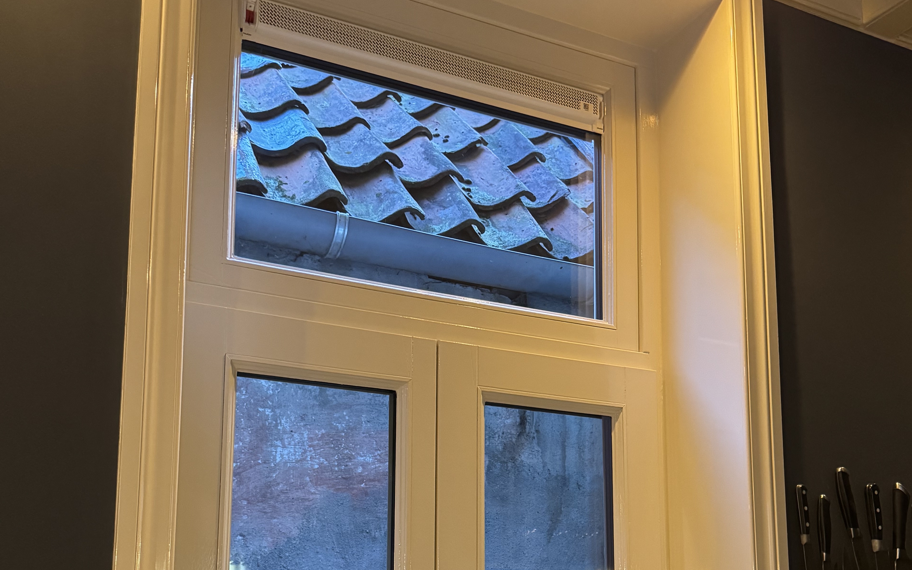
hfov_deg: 51.5
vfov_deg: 32.3
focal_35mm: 38
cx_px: 448
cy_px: 487
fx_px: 944
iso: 800
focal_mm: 6.76
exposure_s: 1/60
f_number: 1.78
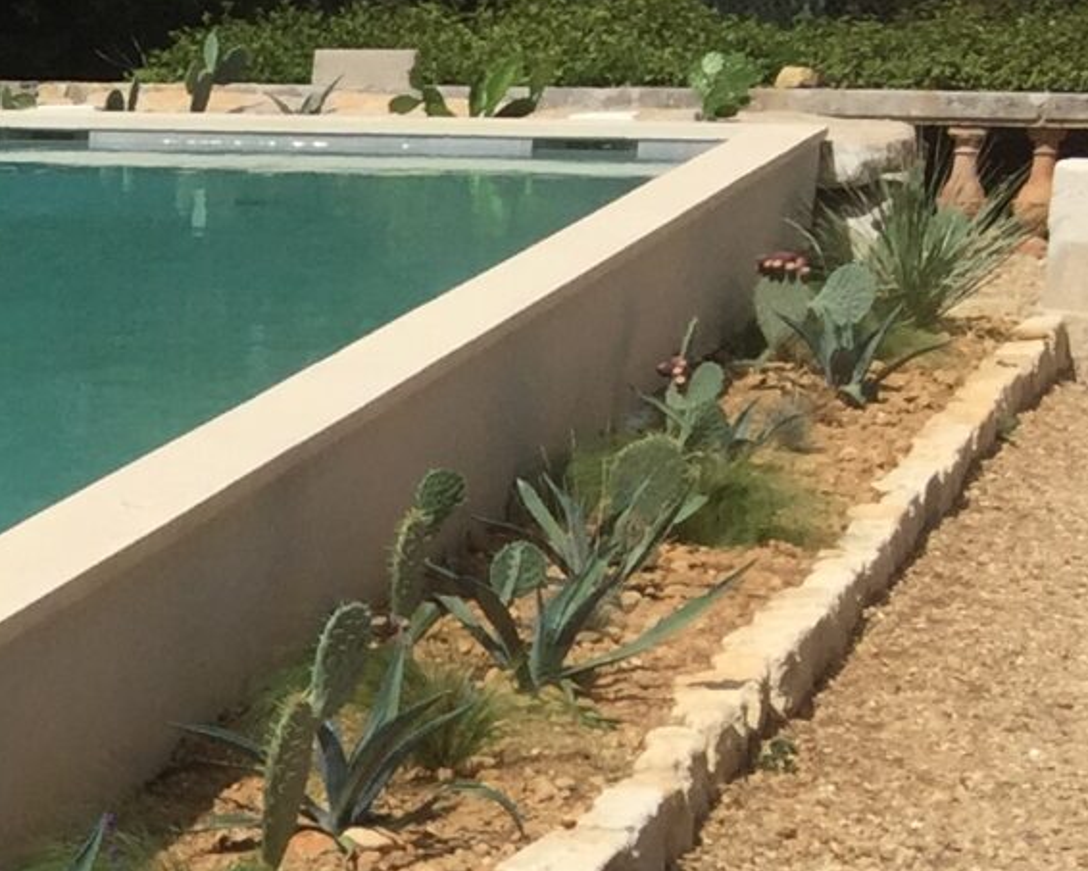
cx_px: -1236
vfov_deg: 11.9
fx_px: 4122
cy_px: 936
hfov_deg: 12.7
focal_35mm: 128
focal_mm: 4.15
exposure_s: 1/3597
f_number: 2.2
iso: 32
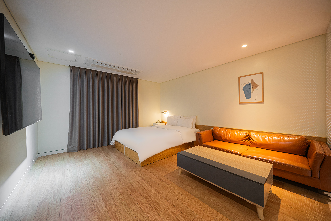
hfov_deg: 112.6
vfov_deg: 90.0
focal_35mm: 12
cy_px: 110
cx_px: 166
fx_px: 110
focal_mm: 12
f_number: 10
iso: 160
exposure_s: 1
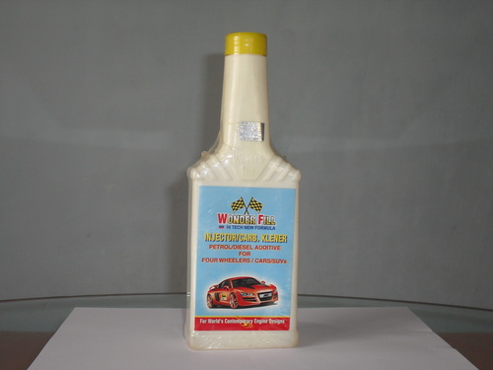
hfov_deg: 38.9
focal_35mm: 49
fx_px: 698
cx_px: 246
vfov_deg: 29.7
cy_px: 185
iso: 160
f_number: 3.9
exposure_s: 1/45
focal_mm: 8.7
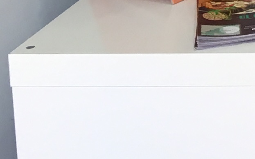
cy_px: -353
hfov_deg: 8.7
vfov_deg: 6.0
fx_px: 1383
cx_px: 760
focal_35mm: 199
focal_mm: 4.15
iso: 25
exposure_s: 1/33
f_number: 2.2
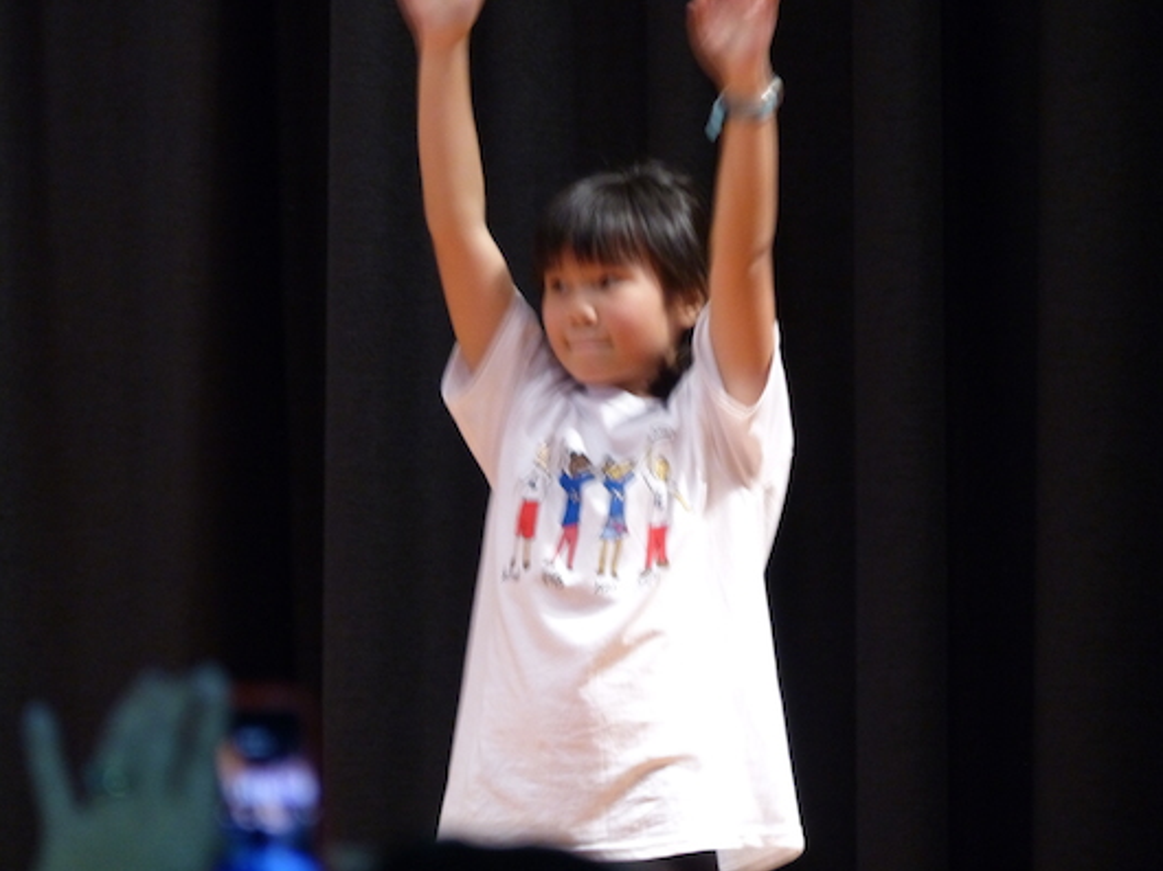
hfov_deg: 4.0
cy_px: 437
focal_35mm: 496
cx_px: 583
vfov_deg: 3.0
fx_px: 16657
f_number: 2.8
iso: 400
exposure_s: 1/15
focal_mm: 88.7
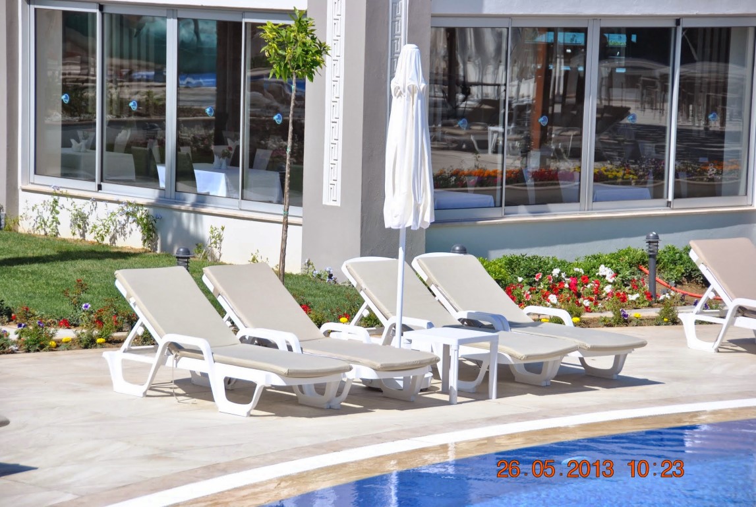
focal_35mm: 142
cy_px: 254
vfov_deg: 9.7
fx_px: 2996
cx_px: 378
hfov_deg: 14.4
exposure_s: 1/500
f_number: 5.6
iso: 100
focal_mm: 95
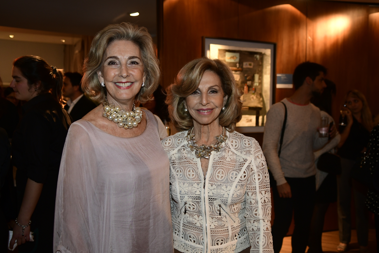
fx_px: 363
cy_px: 126
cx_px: 190
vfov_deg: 38.4
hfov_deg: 55.1
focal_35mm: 34
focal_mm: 23
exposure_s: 1/100
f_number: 2.8
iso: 800
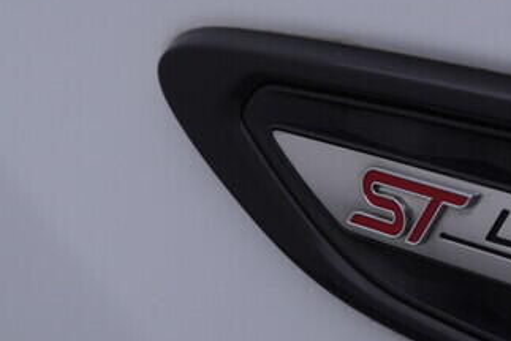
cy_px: 176
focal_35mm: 114
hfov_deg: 17.7
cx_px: 430
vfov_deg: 12.0
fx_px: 1620
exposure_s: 1/160
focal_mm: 24
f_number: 5.6
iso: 125
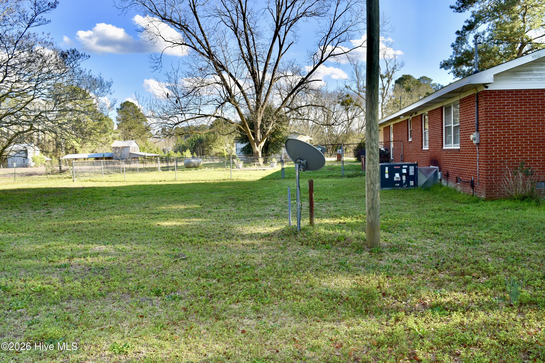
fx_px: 409
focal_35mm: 27
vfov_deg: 47.9
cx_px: 272
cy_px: 182
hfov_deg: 67.4
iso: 100
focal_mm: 18
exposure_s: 1/200
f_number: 6.7
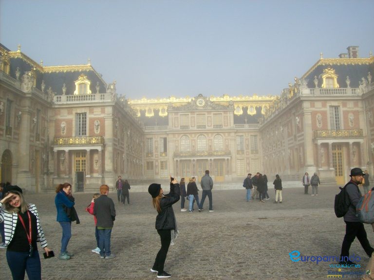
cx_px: 187
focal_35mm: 36
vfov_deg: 39.7
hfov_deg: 51.4
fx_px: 389
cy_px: 140
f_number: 4.8
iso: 80
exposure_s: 1/591
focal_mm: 6
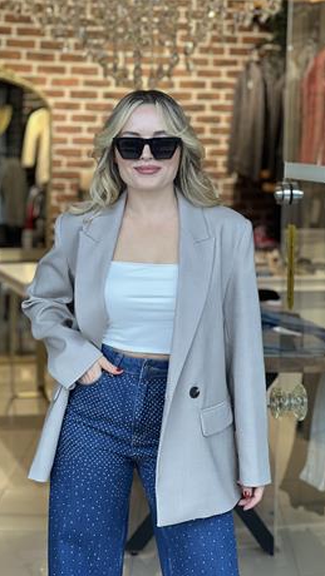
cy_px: 289
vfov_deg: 25.0
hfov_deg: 14.2
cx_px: 152
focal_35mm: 85
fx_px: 1301
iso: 100
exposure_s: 1/100
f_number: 2.8
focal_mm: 9
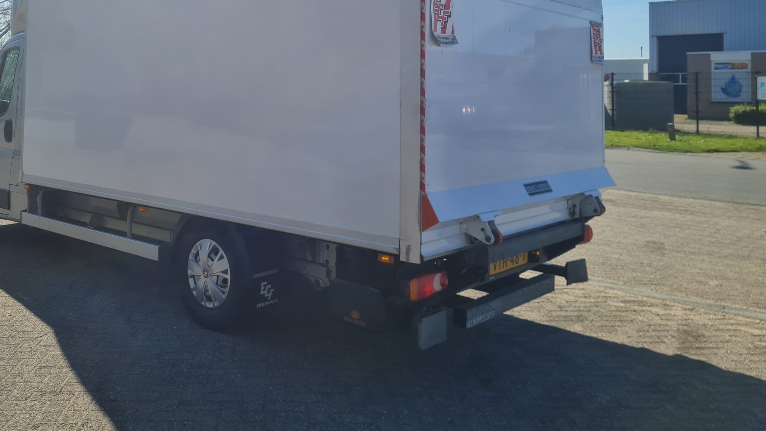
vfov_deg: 33.6
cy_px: 87
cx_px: 309
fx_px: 691
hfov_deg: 57.6
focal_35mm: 34
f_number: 1.8
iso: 50
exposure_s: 1/3248
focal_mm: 5.4
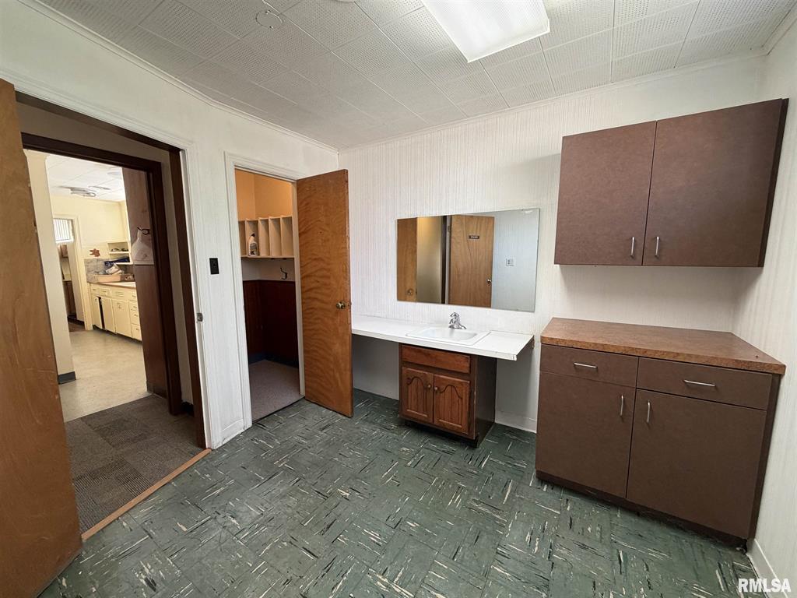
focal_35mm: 14
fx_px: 322
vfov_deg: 85.7
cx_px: 398
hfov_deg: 102.1
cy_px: 299
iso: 320
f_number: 2.2
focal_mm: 2.22
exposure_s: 1/120
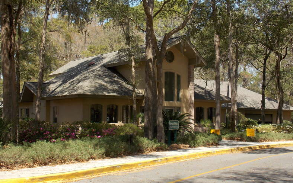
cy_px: 96
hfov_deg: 36.3
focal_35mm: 56
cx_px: 149
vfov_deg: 23.1
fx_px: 447
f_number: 3.9
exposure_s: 1/320
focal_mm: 9.3
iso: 80
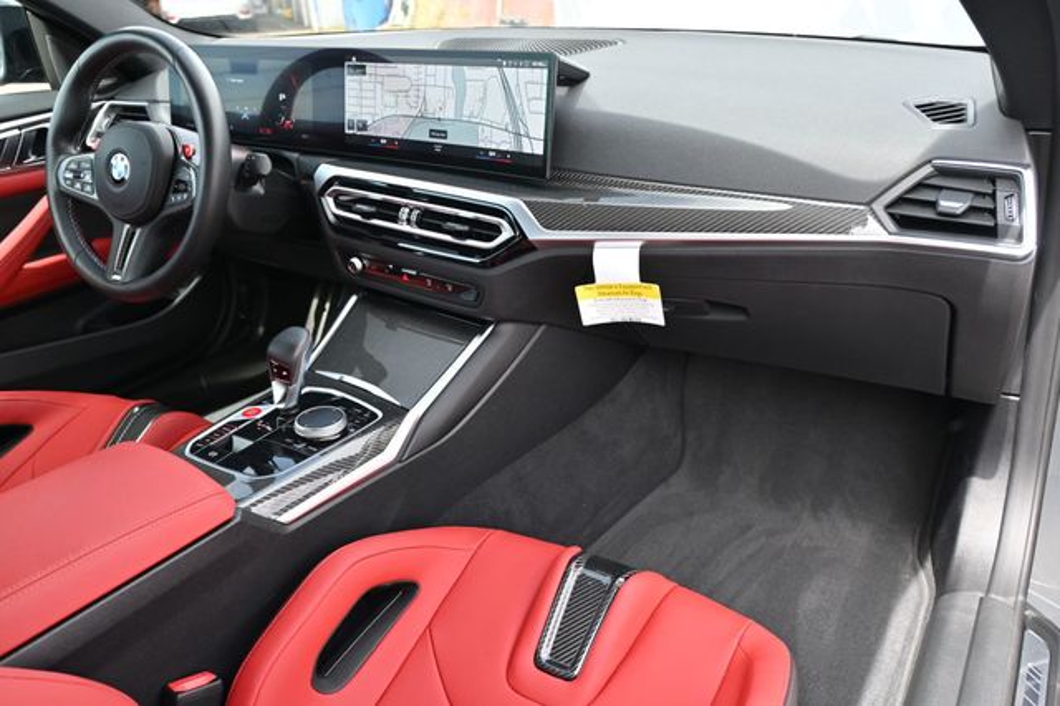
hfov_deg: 62.0
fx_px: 883
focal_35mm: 30
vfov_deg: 43.6
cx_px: 530
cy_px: 353
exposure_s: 1/200
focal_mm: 20
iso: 400
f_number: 3.8
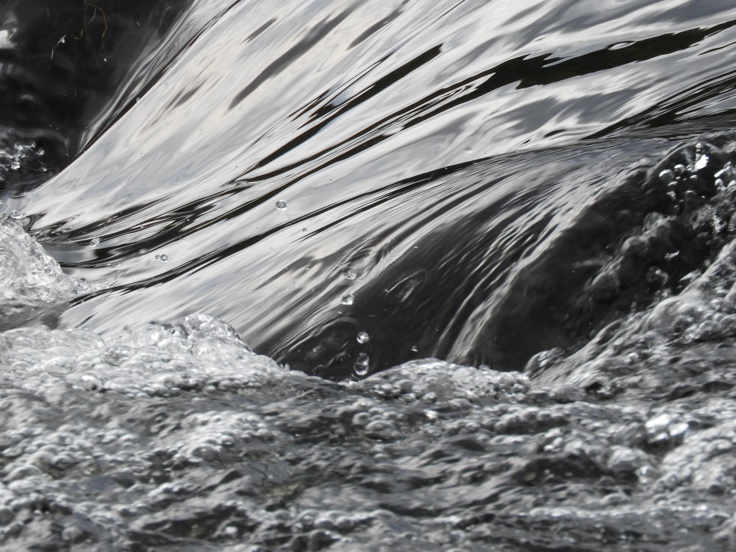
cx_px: 348
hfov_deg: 3.4
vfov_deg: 2.5
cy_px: 197
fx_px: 12458
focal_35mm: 586
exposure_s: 1/400
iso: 100
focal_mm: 71.7
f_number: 5.6
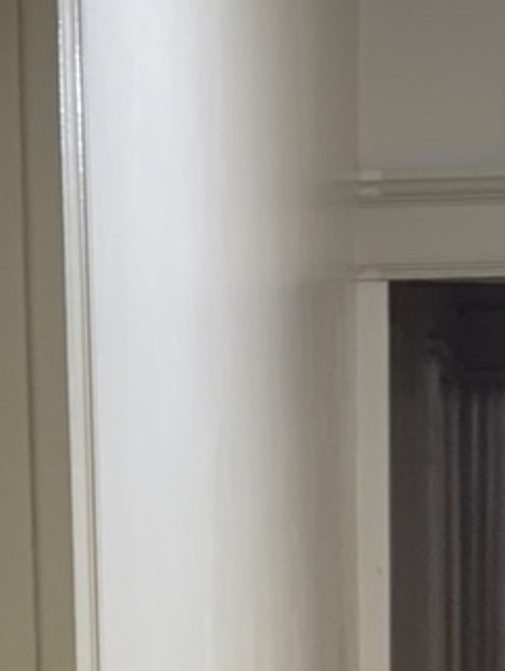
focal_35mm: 171
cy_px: 1234
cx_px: 224
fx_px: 3320
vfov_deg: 10.8
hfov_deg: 8.7
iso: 125
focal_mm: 6.76
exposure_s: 1/60
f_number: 1.78
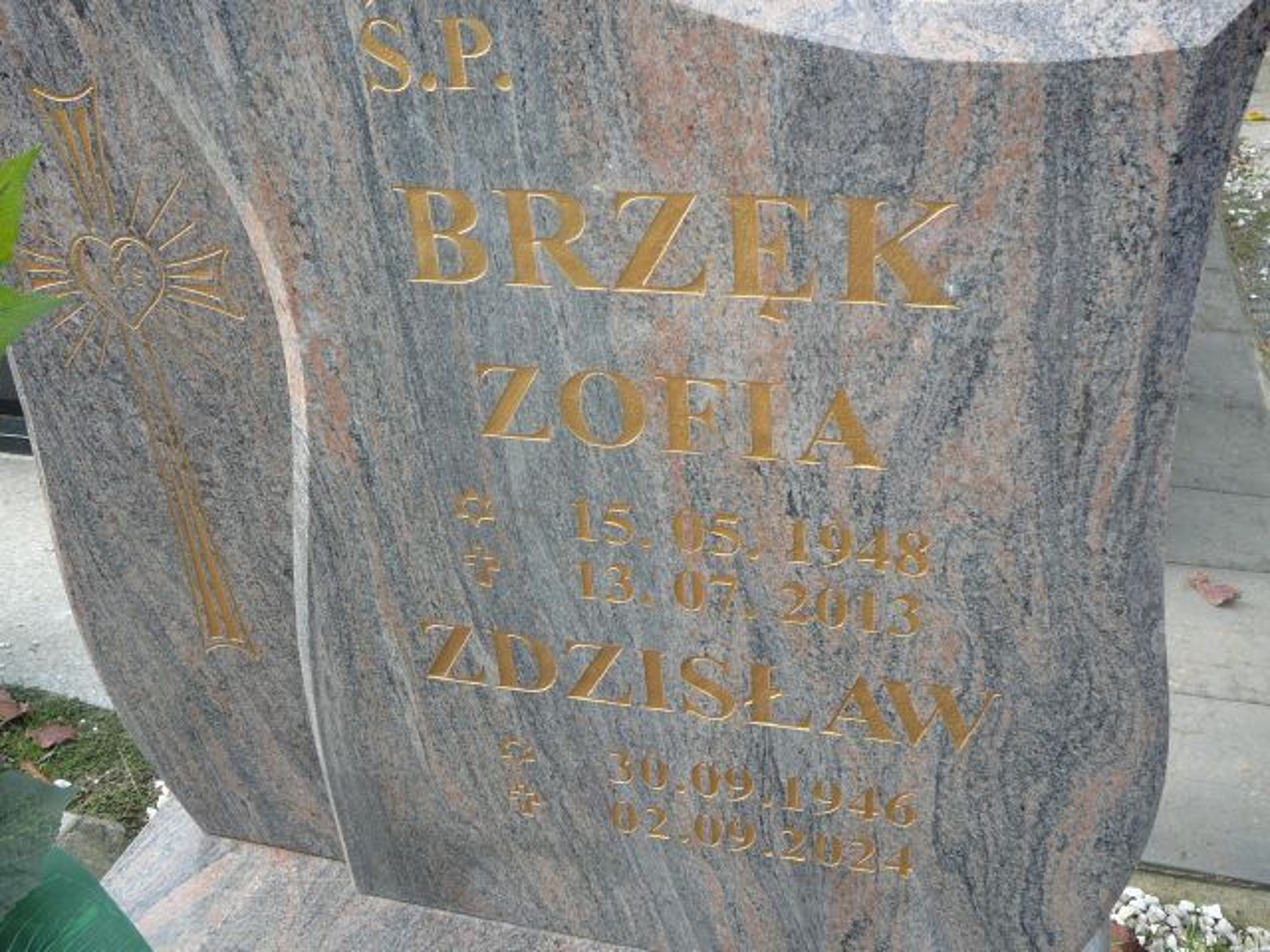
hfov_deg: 52.6
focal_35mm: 35
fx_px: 1284
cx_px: 635
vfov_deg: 40.7
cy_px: 476
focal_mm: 5.2
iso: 80
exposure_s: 1/250
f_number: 2.8
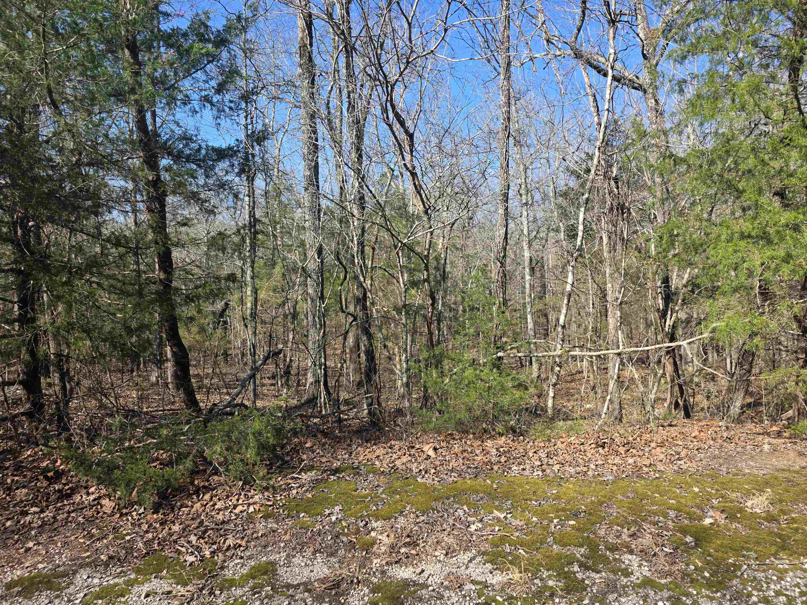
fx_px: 536
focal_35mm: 23
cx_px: 404
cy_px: 302
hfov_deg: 73.9
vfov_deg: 58.9
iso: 80
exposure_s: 1/2038
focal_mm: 6.3
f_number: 1.7
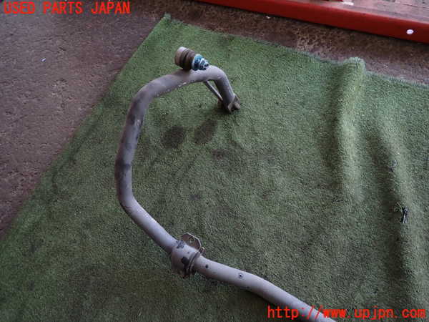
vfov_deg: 54.9
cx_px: 214
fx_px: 310
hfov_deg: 69.4
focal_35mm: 25
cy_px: 161
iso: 125
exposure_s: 1/60
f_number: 2
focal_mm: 4.5
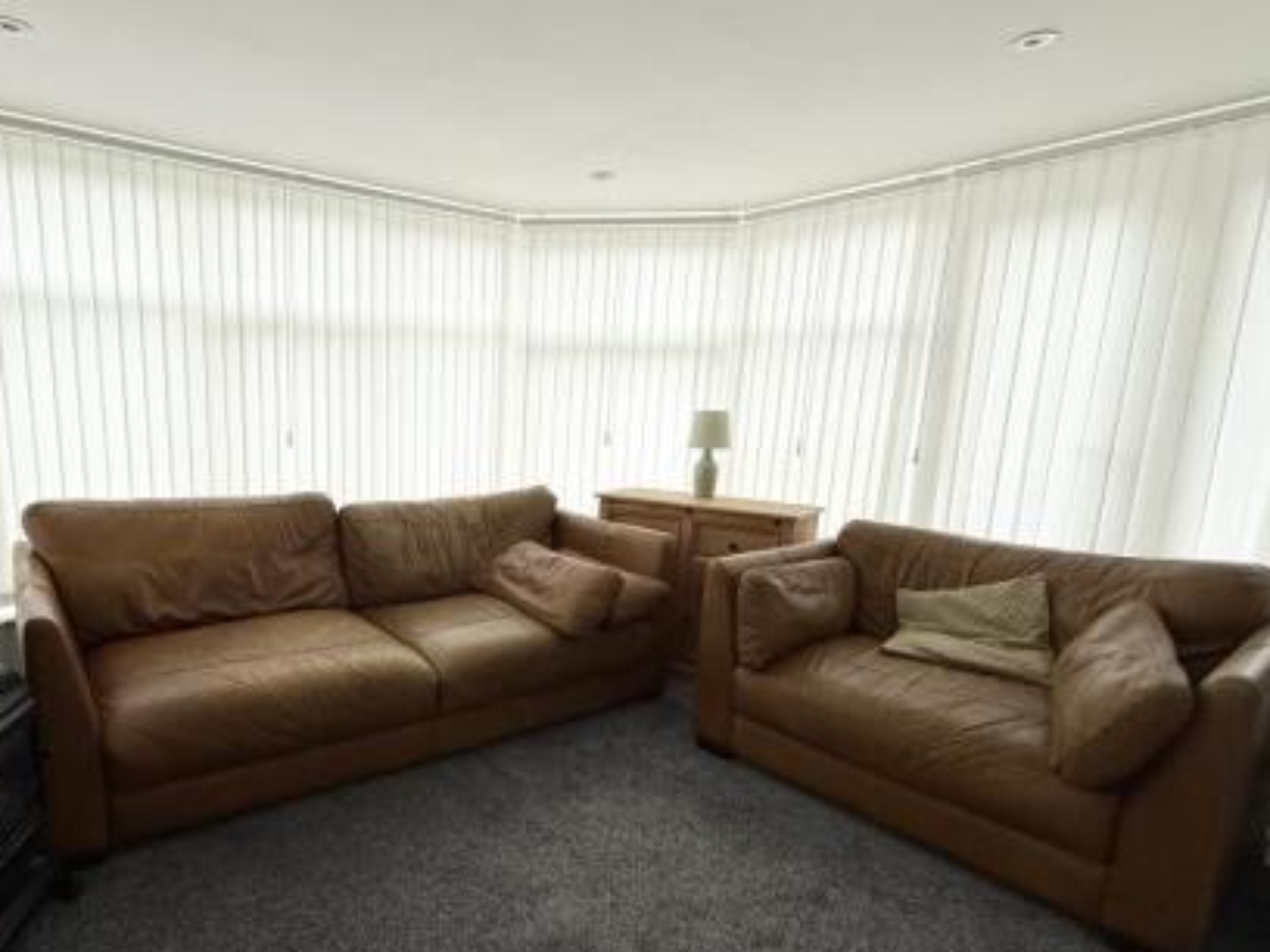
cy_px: 530
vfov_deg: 65.8
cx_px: 462
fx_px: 734
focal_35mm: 20
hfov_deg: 80.0
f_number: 2.2
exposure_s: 1/99
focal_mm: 2.22
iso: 100
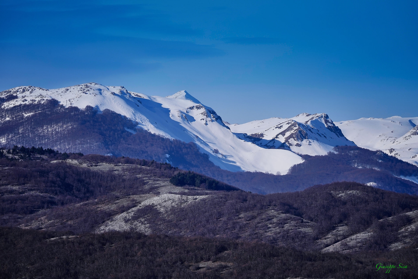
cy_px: 140
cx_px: 209
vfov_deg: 3.4
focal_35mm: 400
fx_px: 4644
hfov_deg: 5.2
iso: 320
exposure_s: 1/1250
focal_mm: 400
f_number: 8
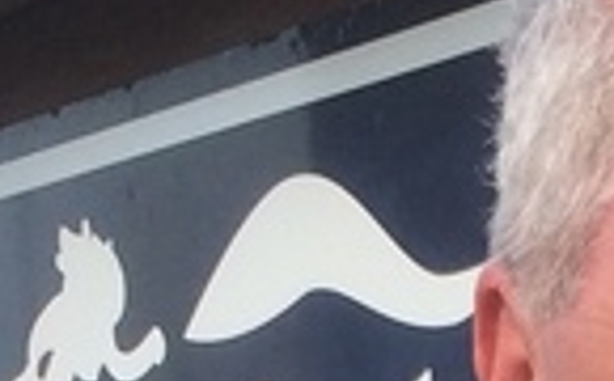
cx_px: 923
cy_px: 1209
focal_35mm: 203
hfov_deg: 10.0
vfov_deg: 5.9
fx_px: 3390
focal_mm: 4.15
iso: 32
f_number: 2.2
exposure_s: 1/1466
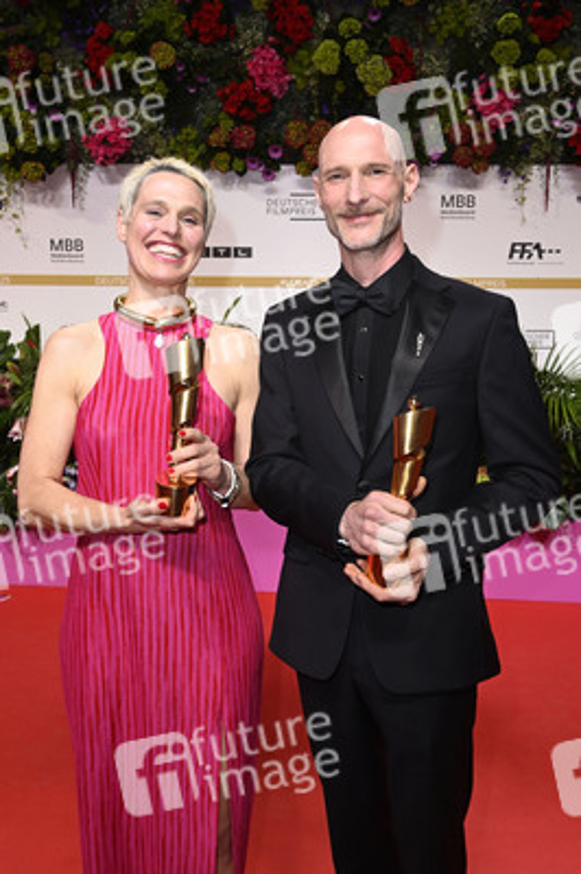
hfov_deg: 36.8
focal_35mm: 36
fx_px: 873
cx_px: 290
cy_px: 437
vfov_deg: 53.2
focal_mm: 36
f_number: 6.3
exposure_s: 1/125
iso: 1000
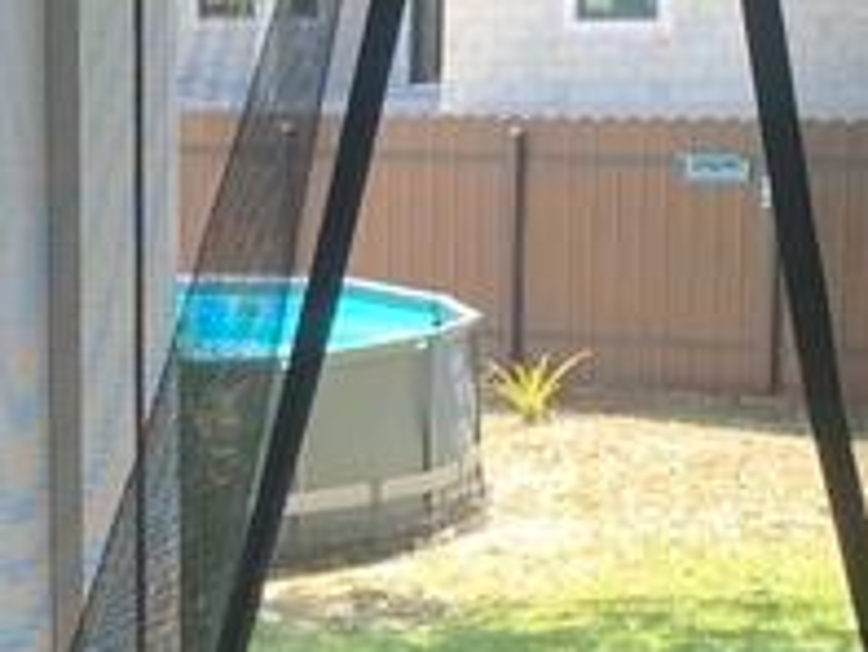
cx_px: 35
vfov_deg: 10.9
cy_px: 630
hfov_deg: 14.4
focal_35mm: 135
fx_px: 3387
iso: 25
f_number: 1.8
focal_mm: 4.25
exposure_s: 1/122
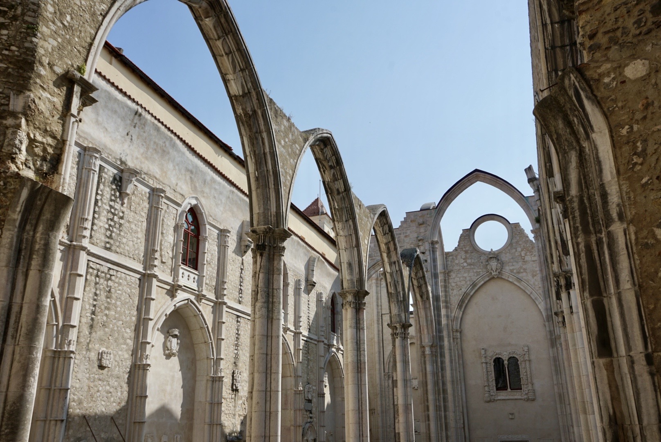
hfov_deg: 60.2
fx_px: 570
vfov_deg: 42.4
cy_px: 221
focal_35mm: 31
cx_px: 330
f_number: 9
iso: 100
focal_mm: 31
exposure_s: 1/400
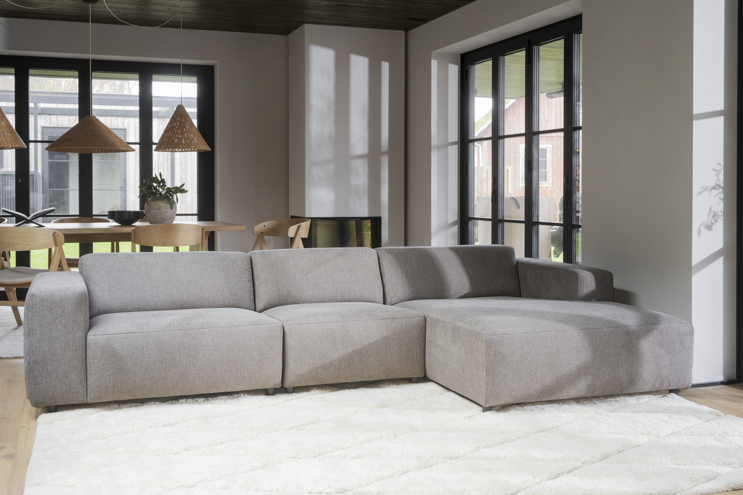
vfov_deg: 33.4
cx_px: 372
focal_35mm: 40
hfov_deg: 48.5
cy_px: 248
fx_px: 825
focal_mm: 40
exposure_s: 1/2.5
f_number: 7.1
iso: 100
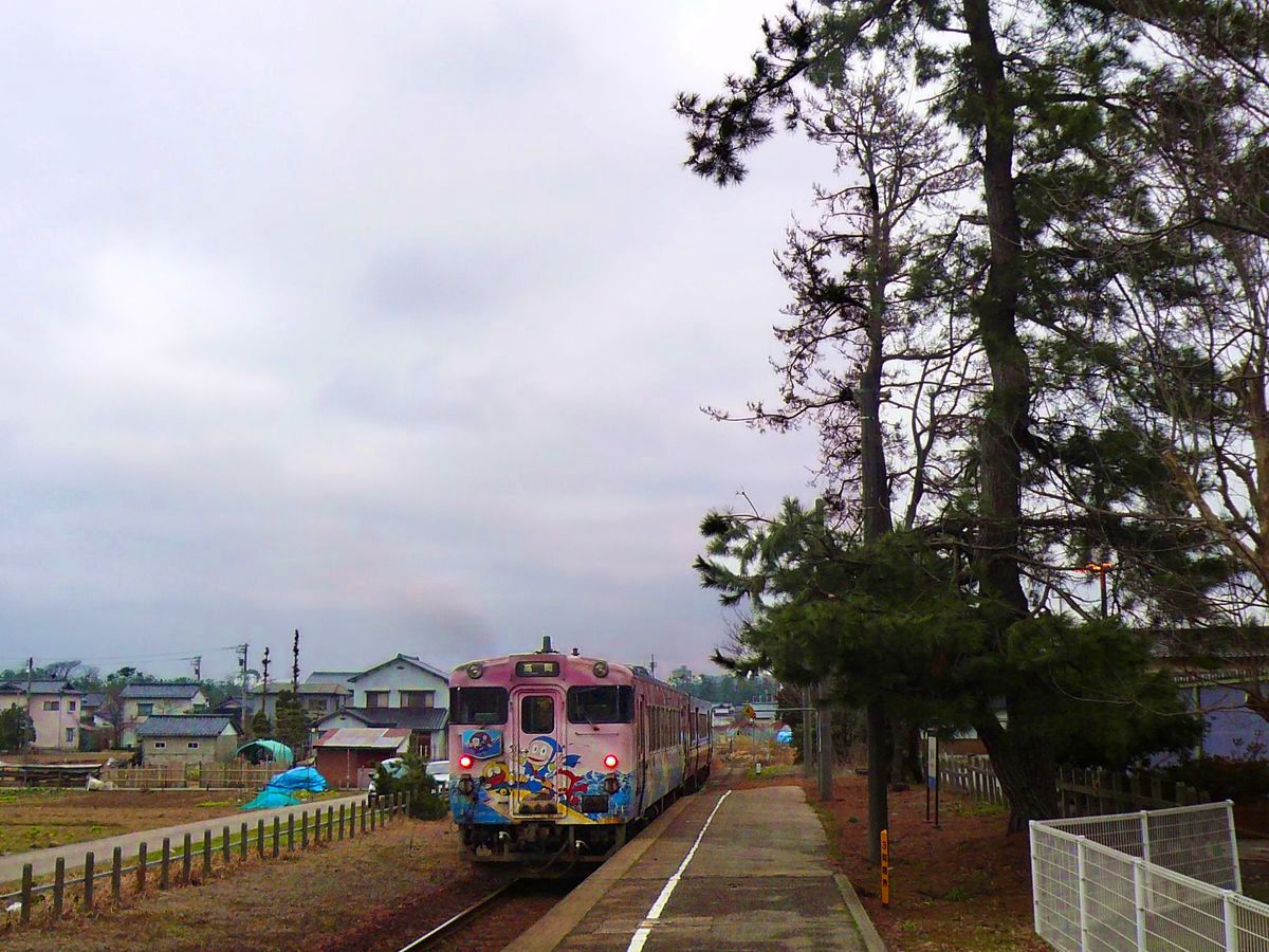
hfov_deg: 44.8
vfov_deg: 34.3
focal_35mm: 42
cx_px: 634
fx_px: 1540
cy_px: 476
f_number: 2.8
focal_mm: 4.6
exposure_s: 1/80
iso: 100
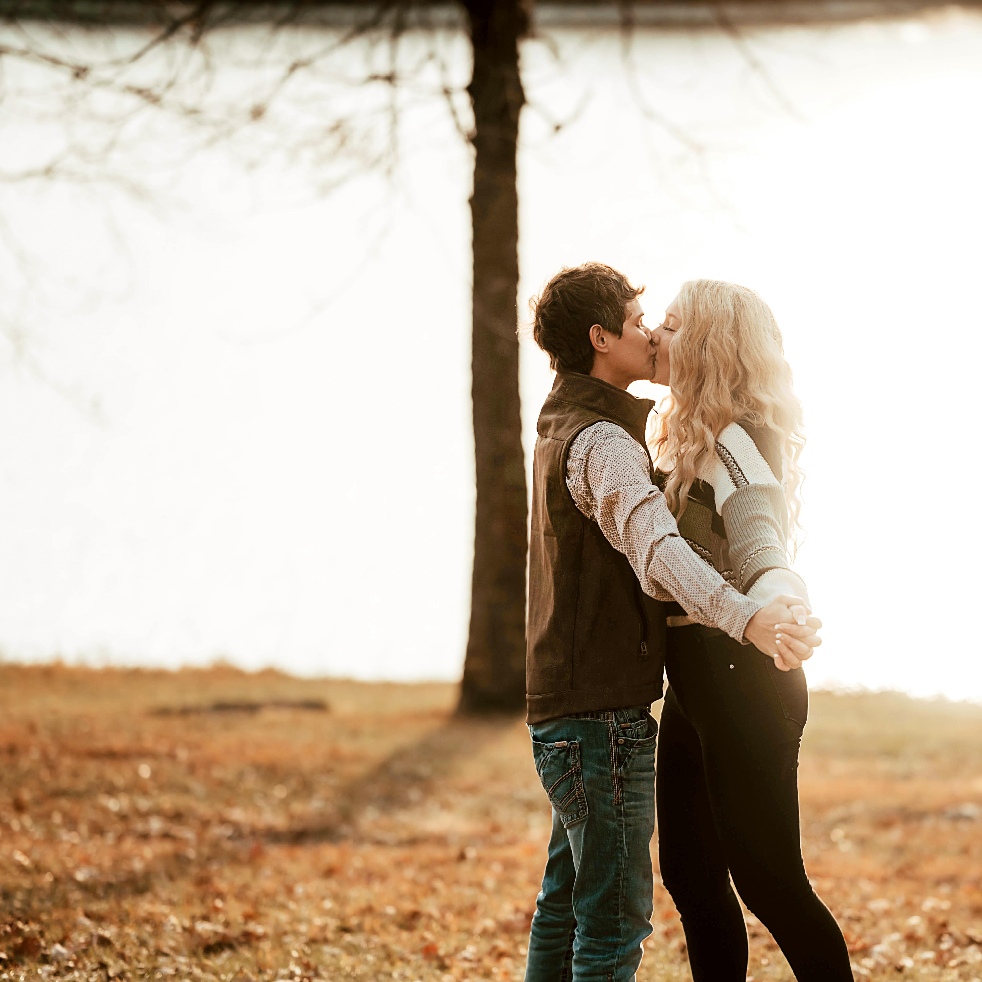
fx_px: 3498
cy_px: 490
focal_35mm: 109
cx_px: 662
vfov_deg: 16.0
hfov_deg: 15.9
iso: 160
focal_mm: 85
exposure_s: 1/5000
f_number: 2
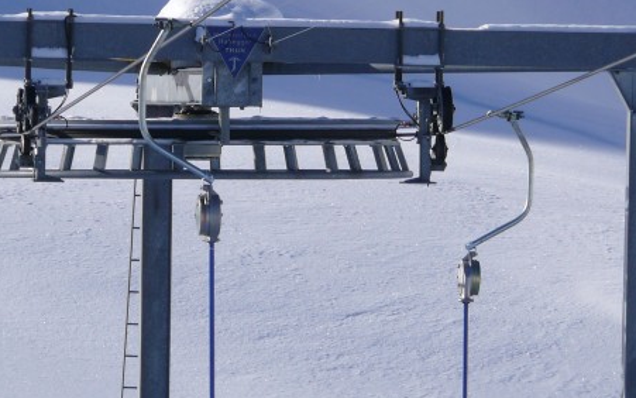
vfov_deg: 2.1
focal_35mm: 637
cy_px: 240
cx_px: 309
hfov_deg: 3.3
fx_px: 11043
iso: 100
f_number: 8
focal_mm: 71.8
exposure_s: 1/500
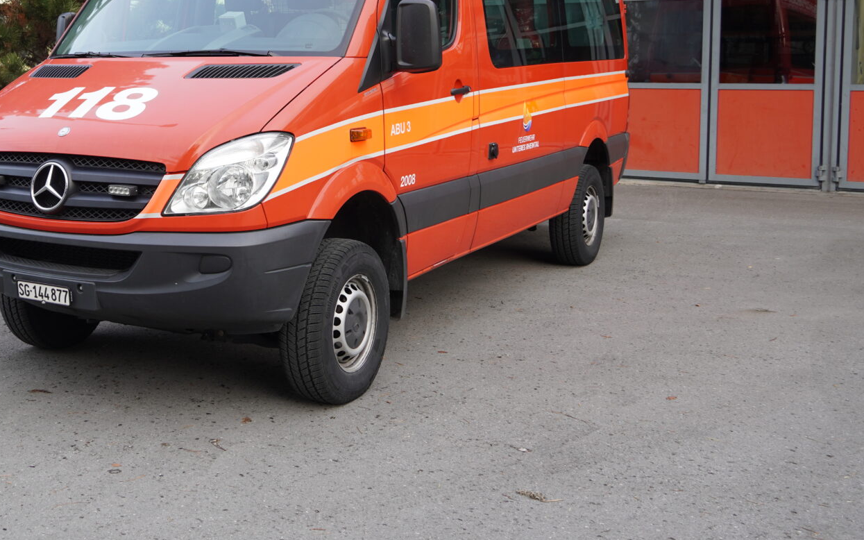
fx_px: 1055
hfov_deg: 43.1
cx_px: 212
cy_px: 142
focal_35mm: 45
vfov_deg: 28.3
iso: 100
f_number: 4.5
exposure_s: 1/80
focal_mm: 19
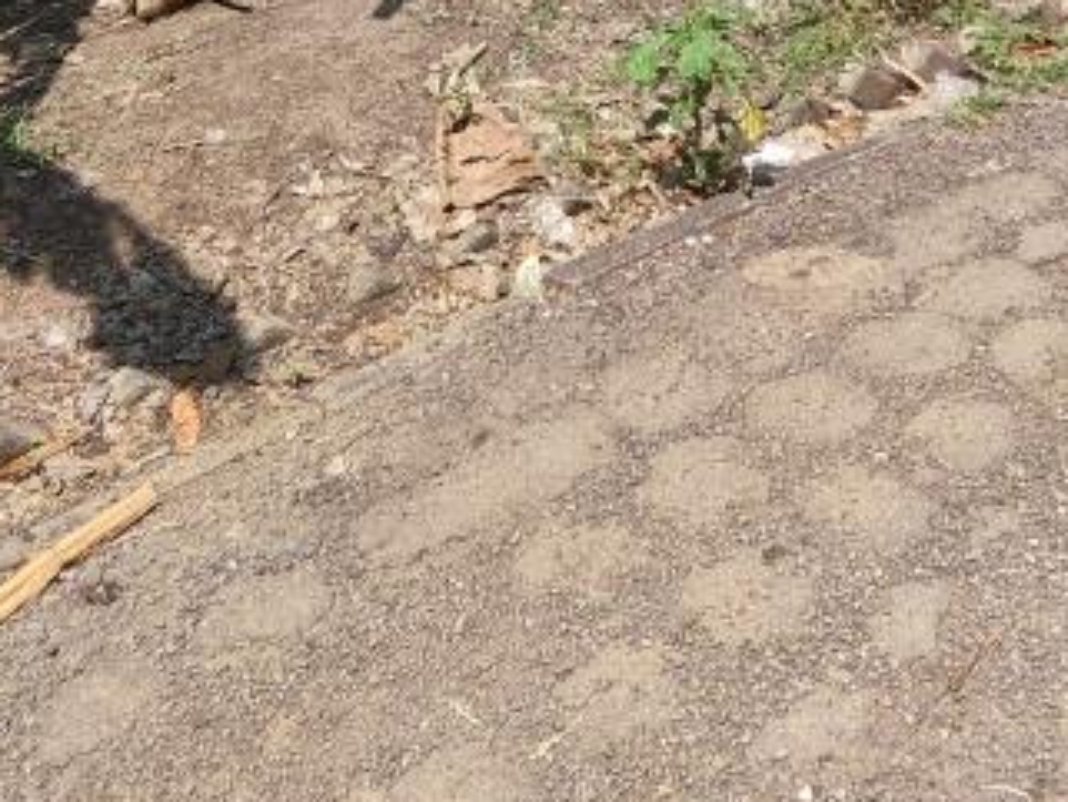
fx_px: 1574
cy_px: -383
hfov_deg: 37.4
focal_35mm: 51
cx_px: 629
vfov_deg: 23.3
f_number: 2.4
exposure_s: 1/552
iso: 50
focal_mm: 2.13
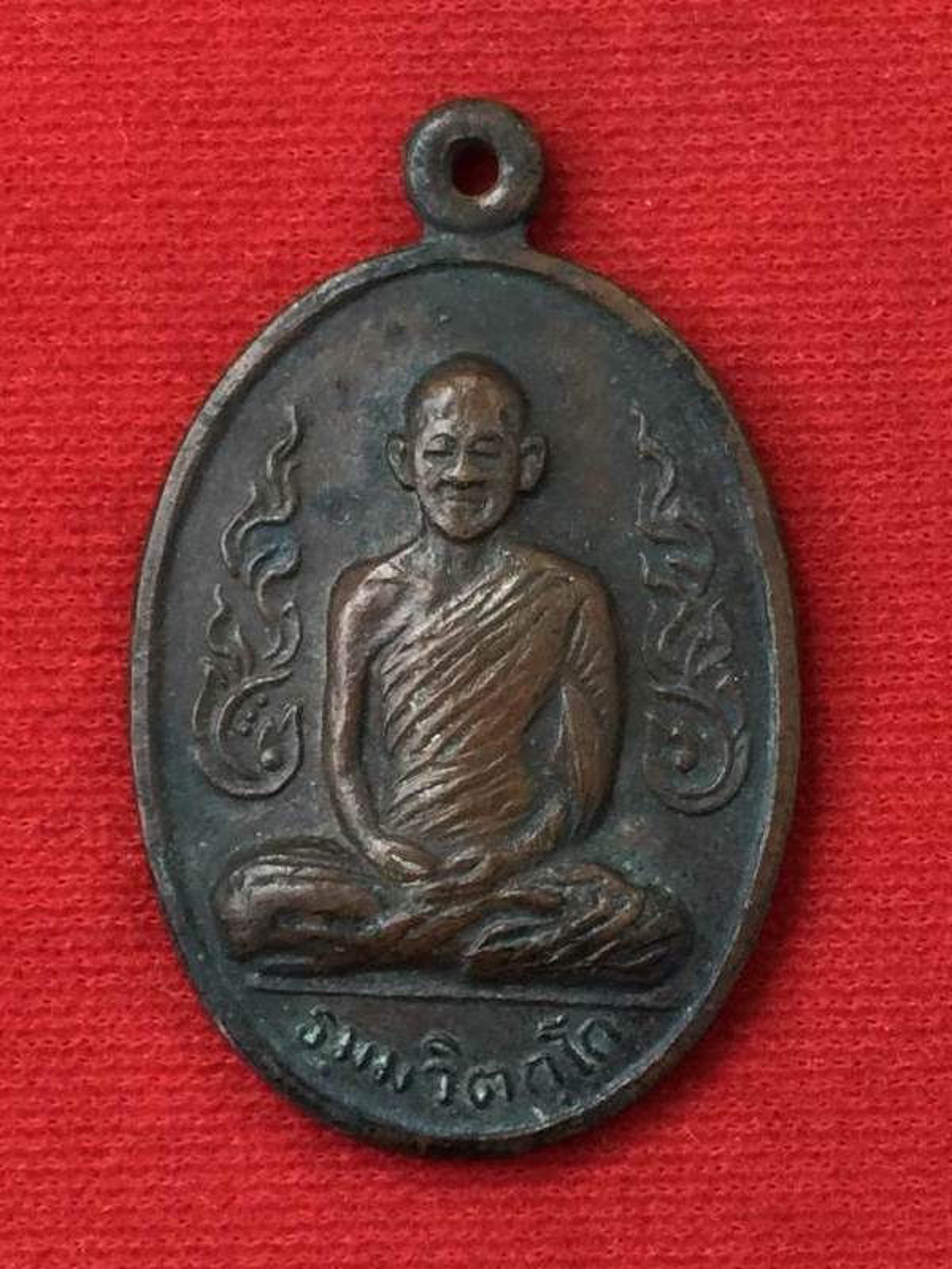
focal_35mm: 29
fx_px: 1063
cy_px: 634
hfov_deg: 48.2
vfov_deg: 61.7
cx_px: 476
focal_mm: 4.15
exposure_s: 1/33
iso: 40
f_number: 2.2
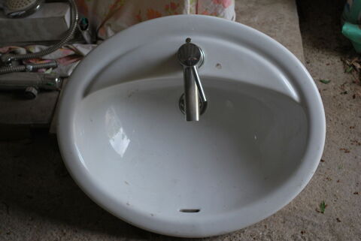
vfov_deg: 19.0
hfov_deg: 28.0
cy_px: 120
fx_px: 723
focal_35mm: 72
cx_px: 180
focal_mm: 48
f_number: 5.6
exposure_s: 1/50
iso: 200
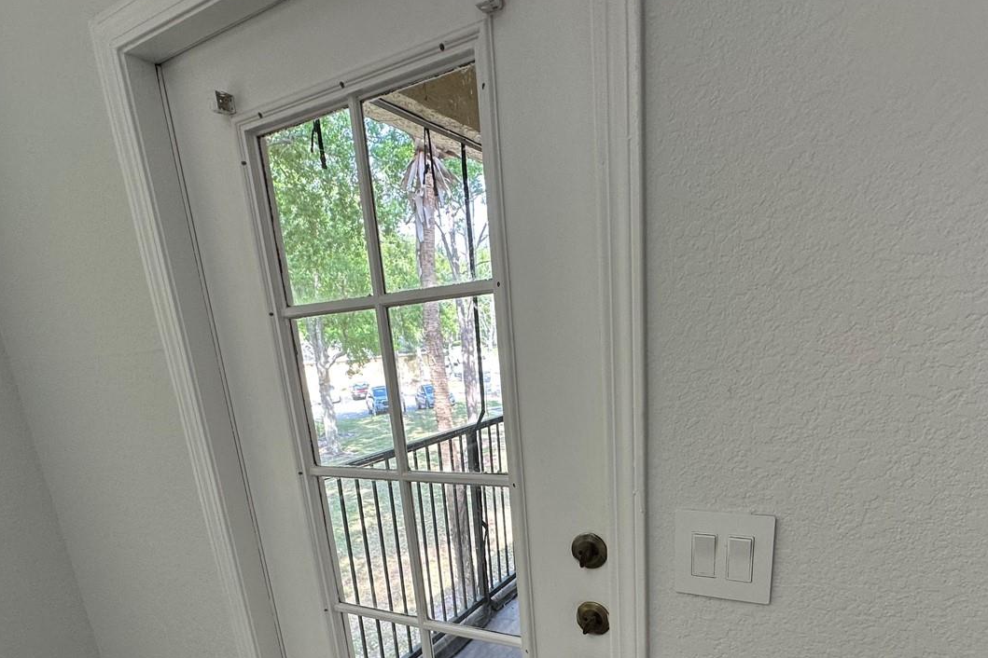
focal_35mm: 22
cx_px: 497
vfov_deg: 53.7
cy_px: 519
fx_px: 604
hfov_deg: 78.6
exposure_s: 1/120
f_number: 2.2
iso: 100
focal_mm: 2.22
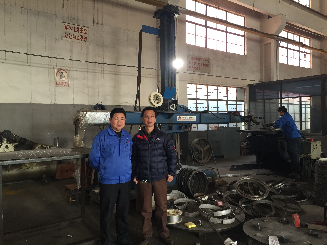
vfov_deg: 48.2
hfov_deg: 61.7
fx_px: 274
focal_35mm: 29
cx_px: 164
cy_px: 122
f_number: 2.2
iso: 64
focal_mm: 4.15
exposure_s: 1/30
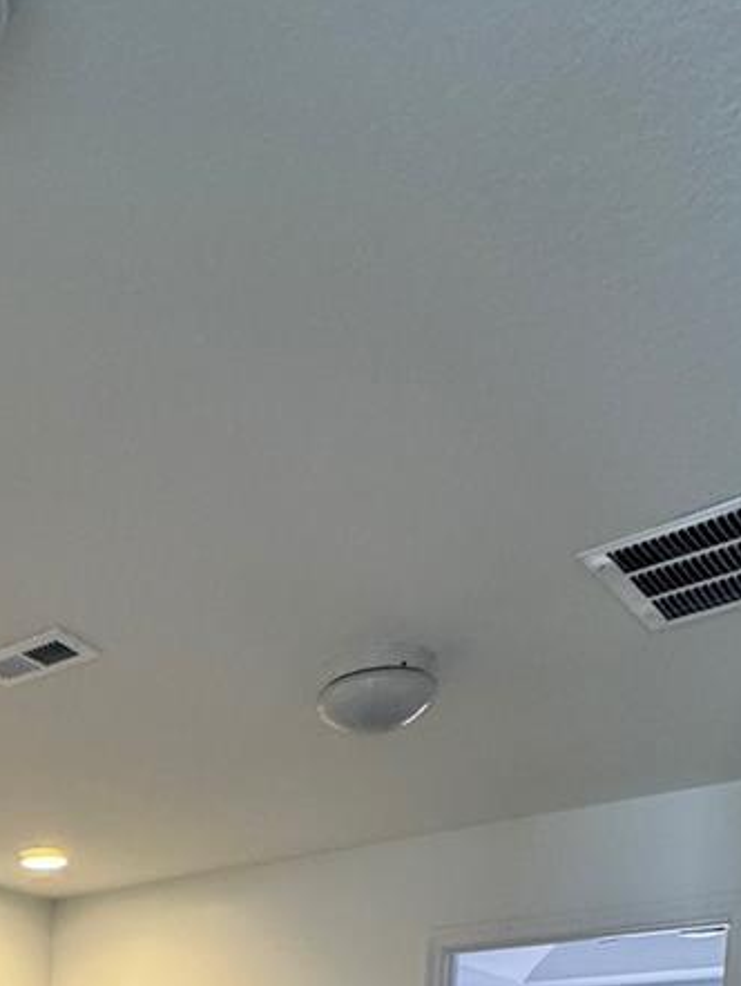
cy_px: 1222
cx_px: -54
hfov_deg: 33.4
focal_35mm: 38
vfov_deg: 36.1
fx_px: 1084
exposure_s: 1/120
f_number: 2.2
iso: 320
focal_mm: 2.22
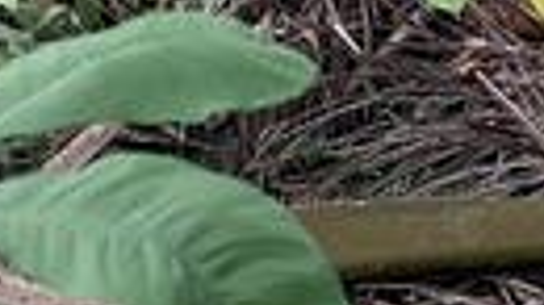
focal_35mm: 152
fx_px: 2192
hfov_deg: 14.1
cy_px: -746
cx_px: 96
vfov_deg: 6.8
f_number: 1.8
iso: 50
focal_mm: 4.25
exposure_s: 1/121
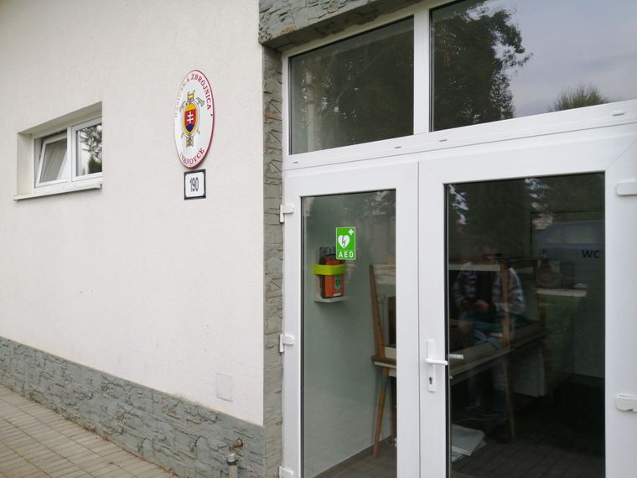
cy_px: 239
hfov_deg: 67.3
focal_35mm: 26
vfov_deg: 53.1
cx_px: 318
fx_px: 478
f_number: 1.8
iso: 80
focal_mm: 3.6
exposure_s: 1/100
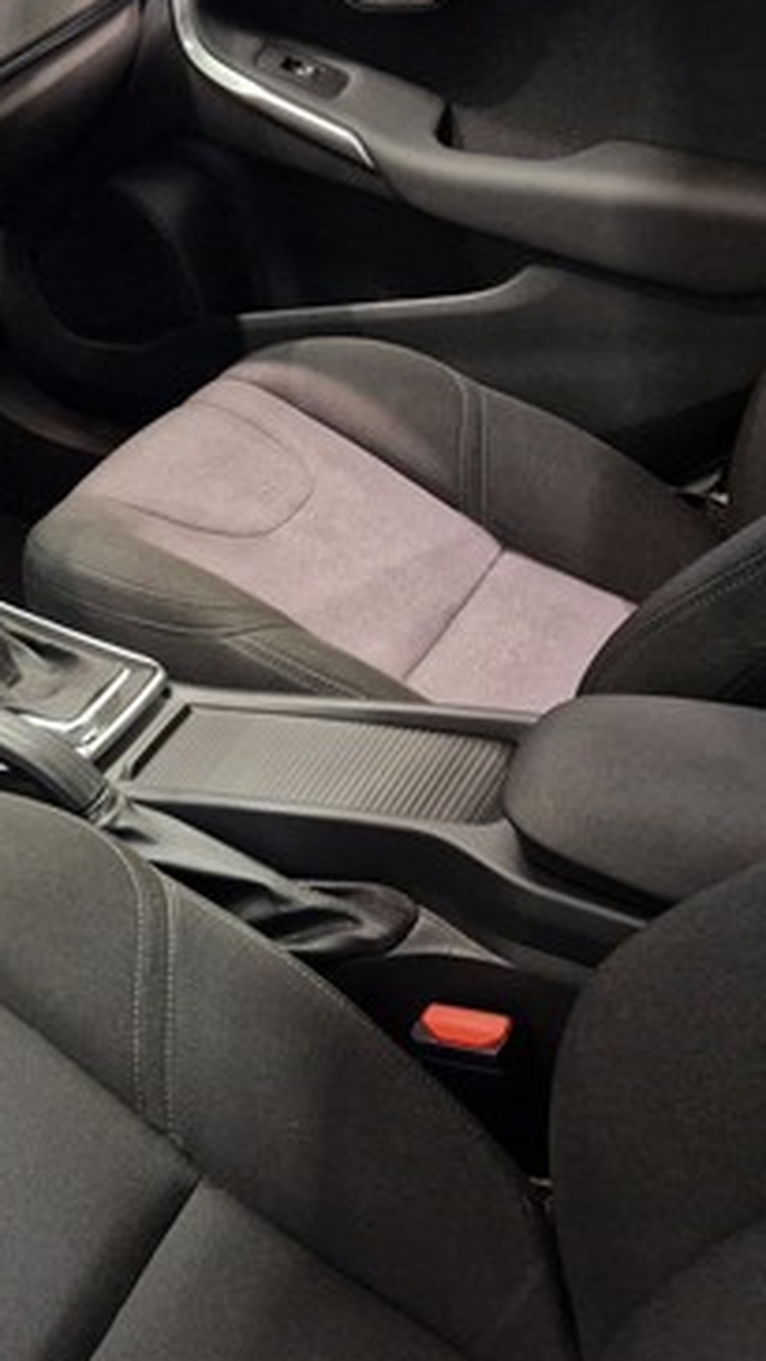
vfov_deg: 46.4
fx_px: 1587
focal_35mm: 44
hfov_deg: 24.5
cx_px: -161
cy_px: 636
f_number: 1.8
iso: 500
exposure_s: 1/100
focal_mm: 5.4
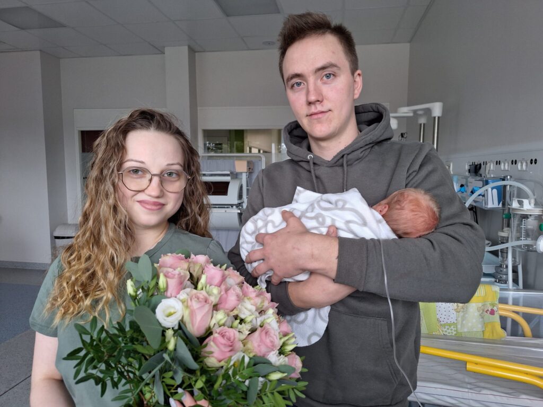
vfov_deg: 58.9
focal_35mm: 23
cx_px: 272
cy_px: 204
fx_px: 361
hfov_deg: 73.9
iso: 125
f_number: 1.8
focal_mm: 5.54
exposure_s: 1/50
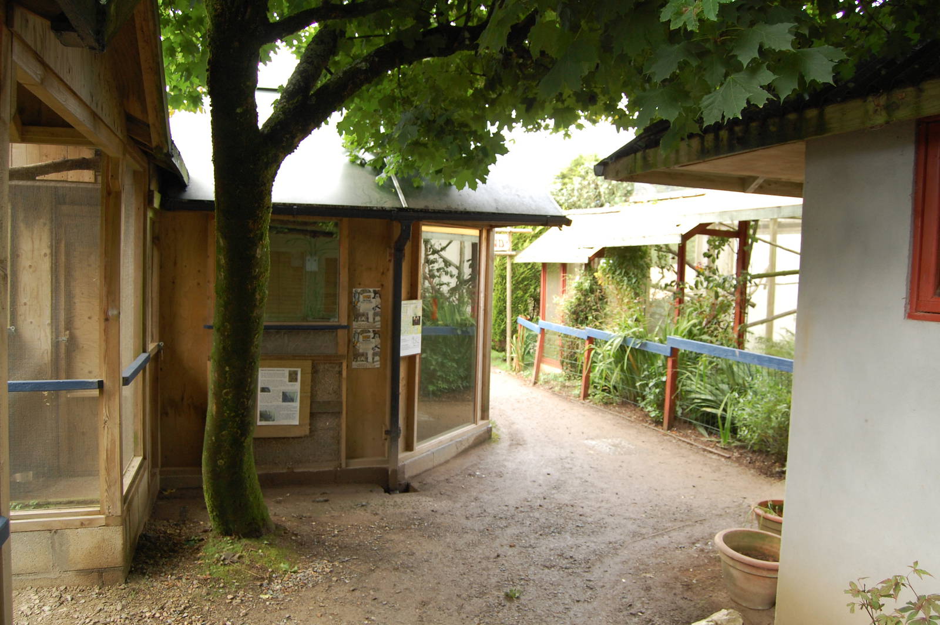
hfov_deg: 67.4
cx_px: 470
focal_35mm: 27
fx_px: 704
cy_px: 312
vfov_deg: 47.9
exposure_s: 1/125
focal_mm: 18
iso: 400
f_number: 5.6
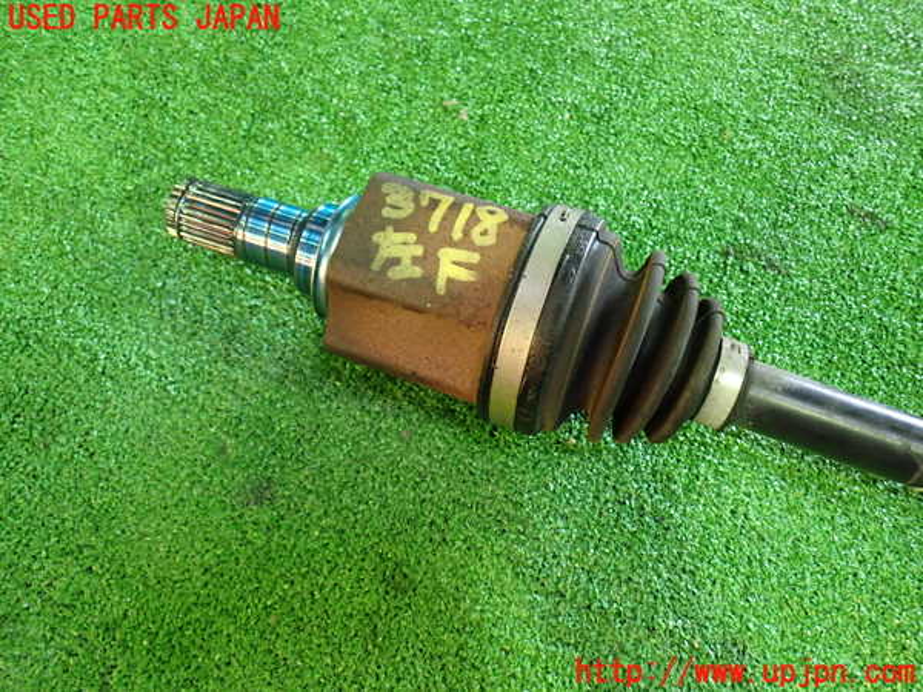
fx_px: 800
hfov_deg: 60.0
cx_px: 462
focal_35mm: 30
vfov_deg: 46.8
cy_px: 346
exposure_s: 1/30
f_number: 2.3
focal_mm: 5.4
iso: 640
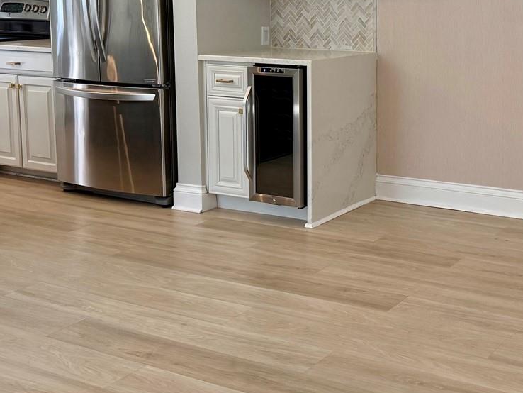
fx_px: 786
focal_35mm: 52
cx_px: 454
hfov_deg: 35.0
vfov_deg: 27.4
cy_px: 67
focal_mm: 6.76
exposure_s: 1/201
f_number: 1.78
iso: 200
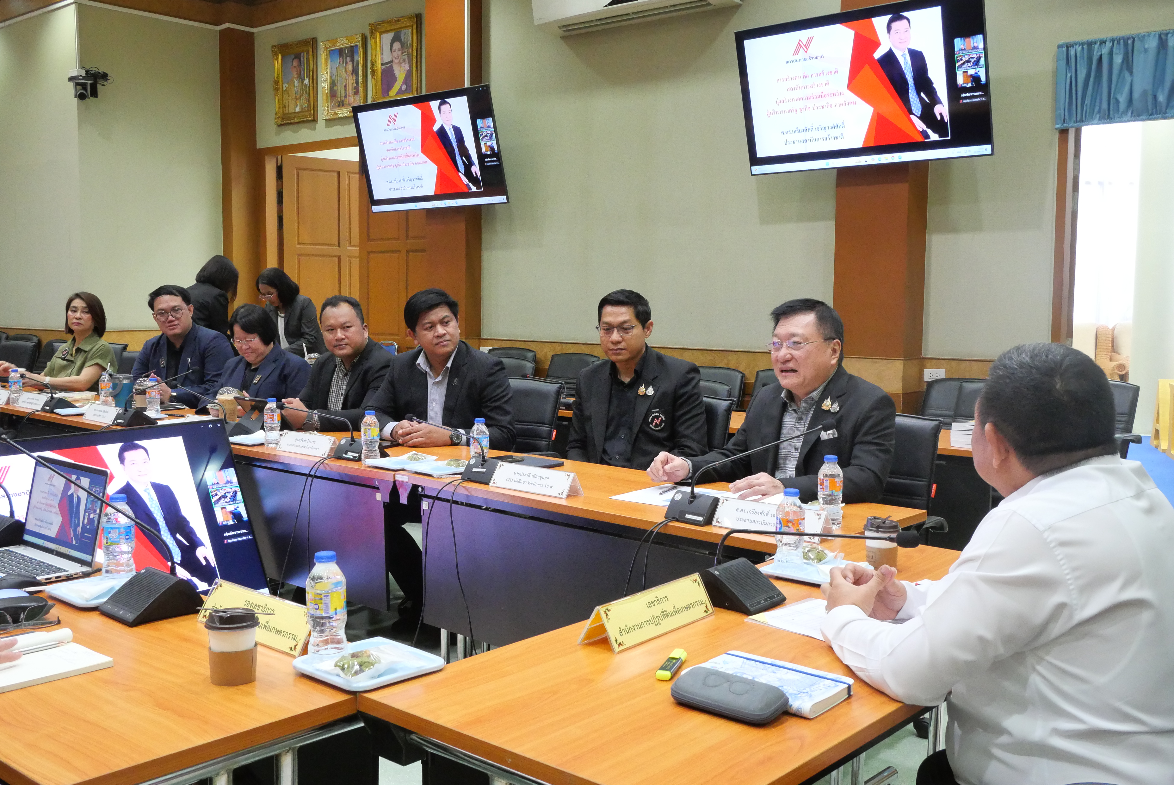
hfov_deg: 54.4
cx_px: 587
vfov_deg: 37.9
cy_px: 392
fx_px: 1142
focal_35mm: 35
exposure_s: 1/30
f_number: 8
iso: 3200
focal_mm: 17
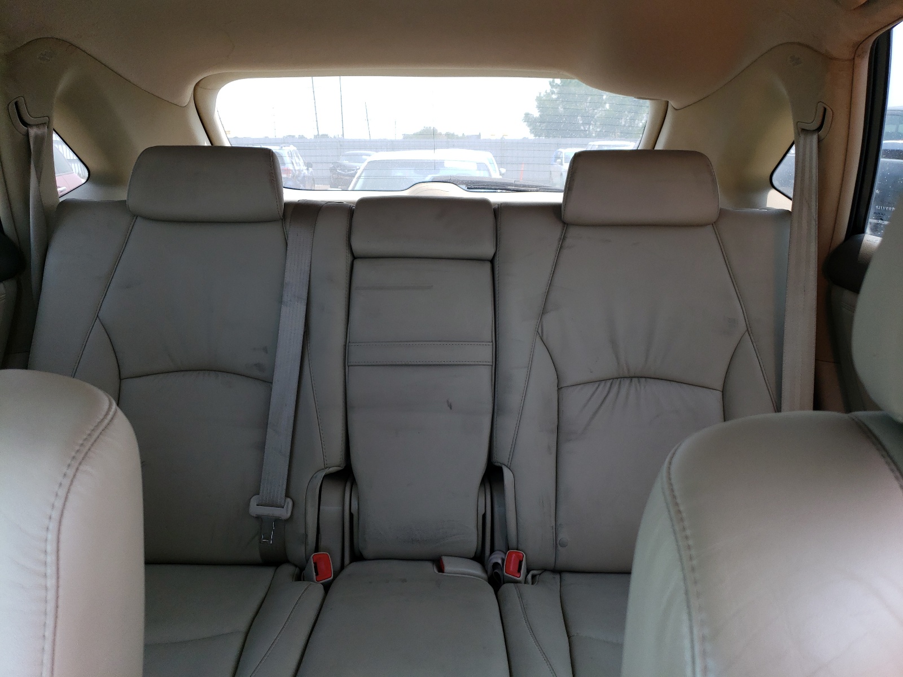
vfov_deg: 53.1
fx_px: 678
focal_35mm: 26
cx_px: 452
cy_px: 338
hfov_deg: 67.3
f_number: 1.5
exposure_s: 1/204
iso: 50
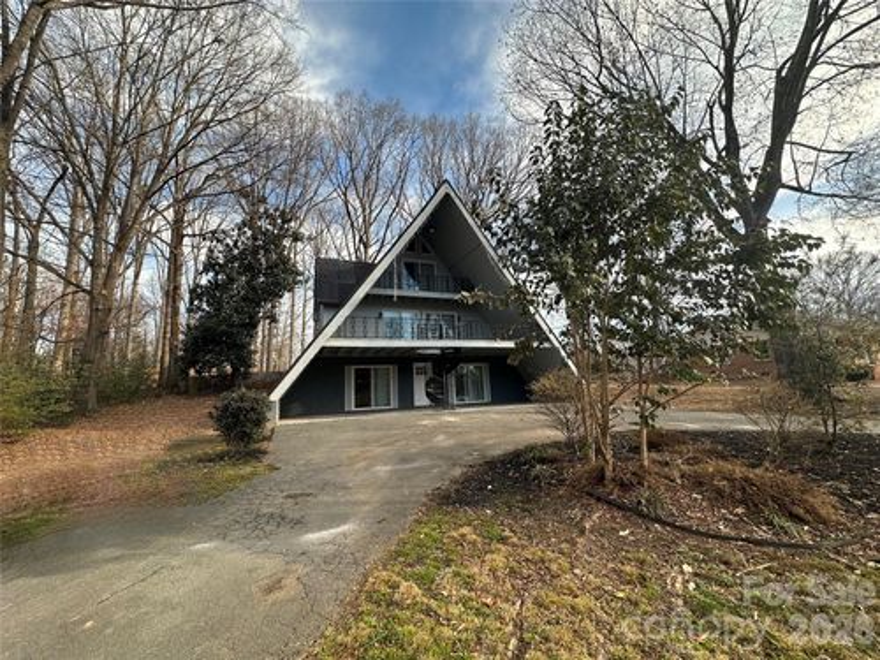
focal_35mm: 14
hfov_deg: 102.1
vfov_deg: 85.7
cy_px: 330
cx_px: 440
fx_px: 356
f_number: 2.2
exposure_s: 1/267
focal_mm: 2.22
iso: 40
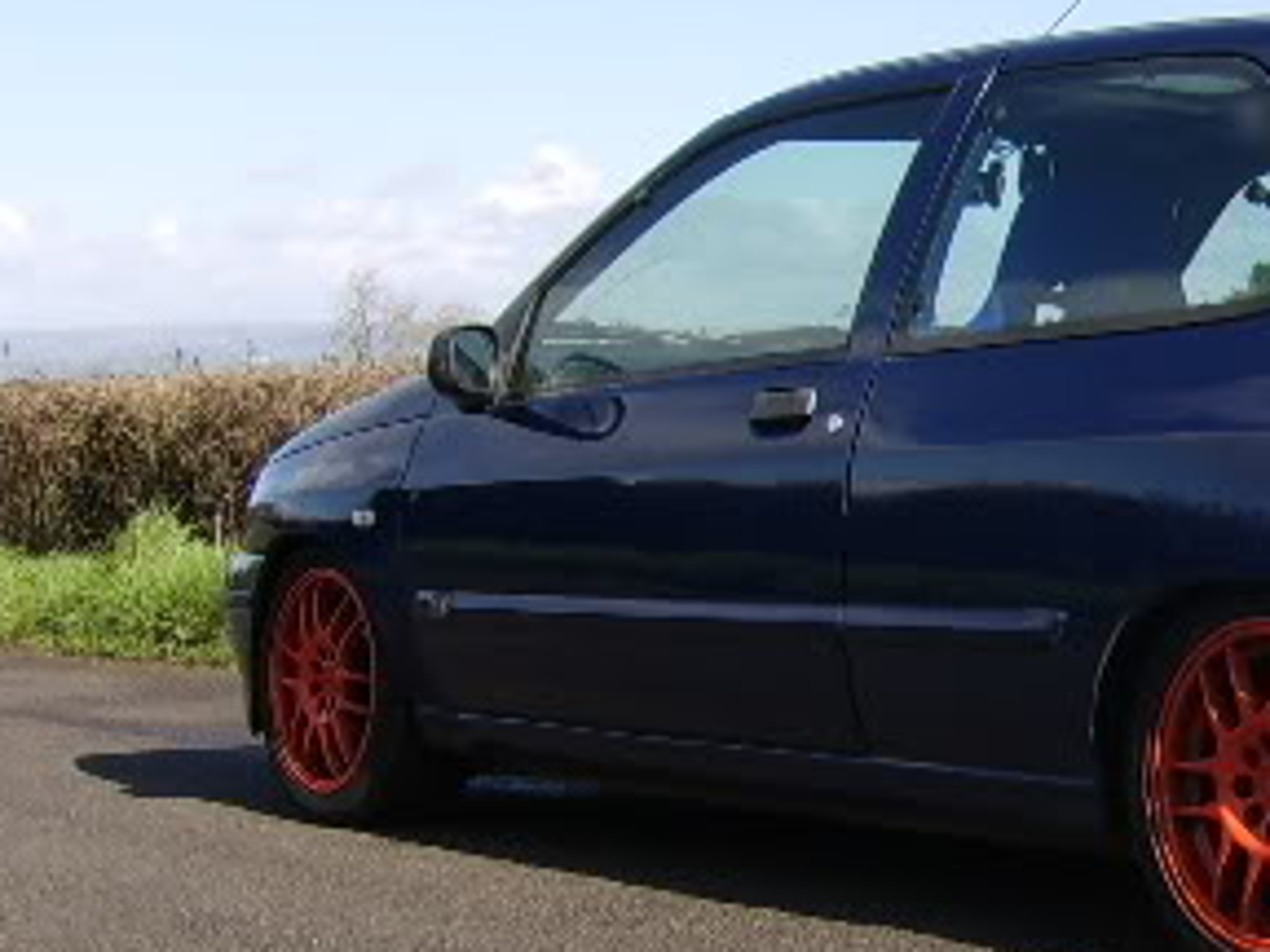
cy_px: 480
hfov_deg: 27.8
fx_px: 2531
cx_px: 952
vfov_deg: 21.3
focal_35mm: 69
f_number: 5.6
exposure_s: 1/272
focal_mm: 8.13
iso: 71
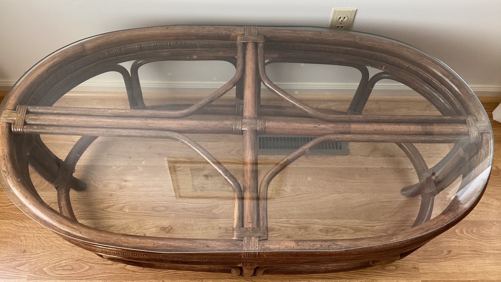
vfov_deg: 34.6
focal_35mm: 34
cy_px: 144
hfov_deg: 58.0
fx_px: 452
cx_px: 250
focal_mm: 3.3
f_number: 2.4
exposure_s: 1/60
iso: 125
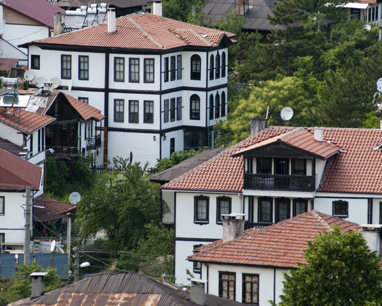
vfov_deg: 3.3
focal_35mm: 469
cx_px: 203
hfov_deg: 4.1
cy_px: 161
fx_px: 5305
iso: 200
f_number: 8
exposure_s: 1/160
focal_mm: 250
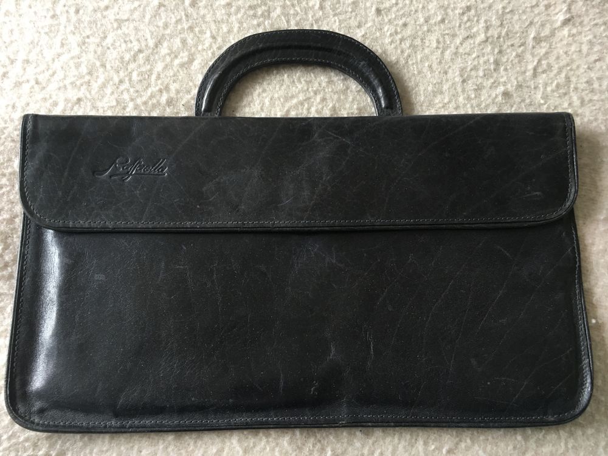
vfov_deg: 48.2
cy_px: 228
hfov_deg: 61.7
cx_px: 304
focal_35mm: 29
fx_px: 509
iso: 125
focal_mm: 4.15
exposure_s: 1/33
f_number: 2.2
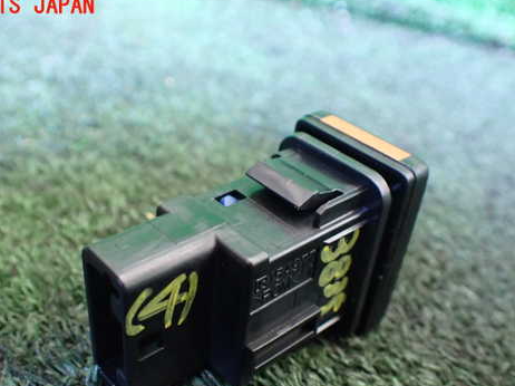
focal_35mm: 39
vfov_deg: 36.6
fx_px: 580
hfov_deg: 47.8
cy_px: 243
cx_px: 226
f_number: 2.3
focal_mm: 5.4
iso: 1000
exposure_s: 1/30
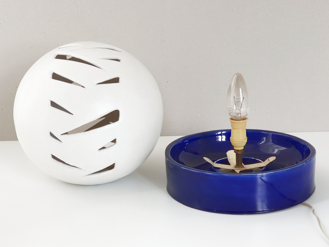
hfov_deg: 36.8
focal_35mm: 52
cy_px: 124
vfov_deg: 28.0
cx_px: 164
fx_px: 494
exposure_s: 1/33
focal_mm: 6
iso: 50
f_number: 2.4
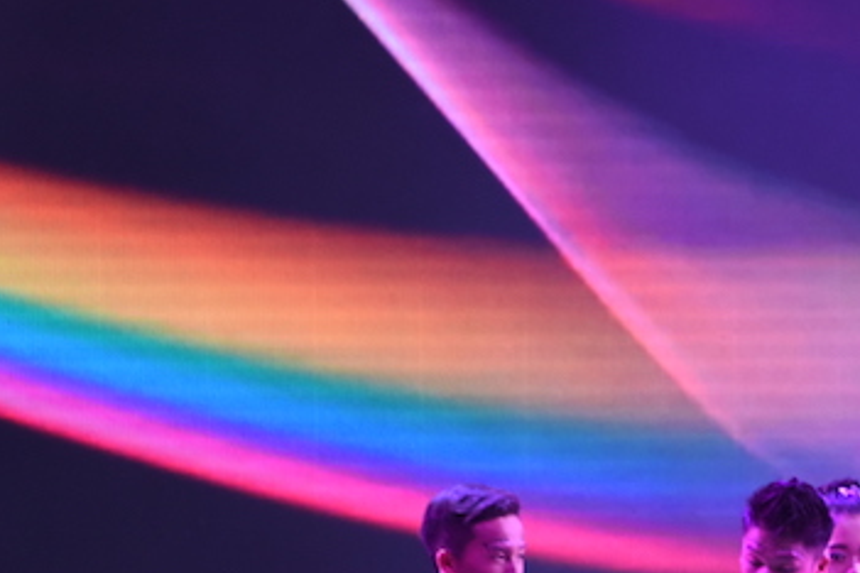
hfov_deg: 2.9
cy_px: 535
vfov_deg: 1.9
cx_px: 1132
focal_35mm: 713
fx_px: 17031
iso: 1600
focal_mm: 250
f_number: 5.6
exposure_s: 1/100
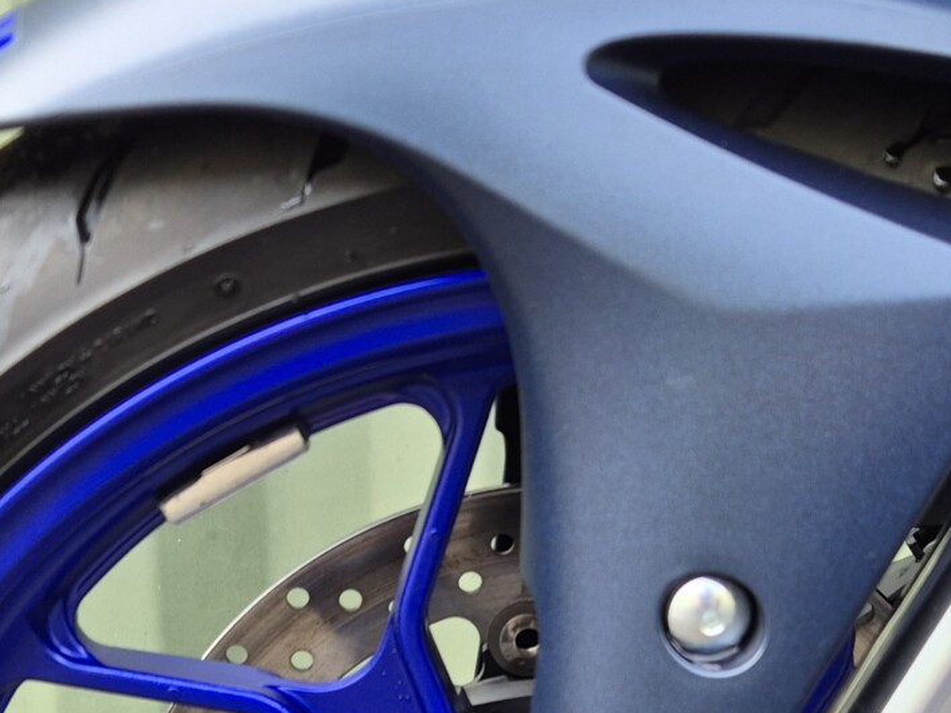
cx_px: 419
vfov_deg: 21.1
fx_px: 1786
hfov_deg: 29.8
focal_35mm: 65
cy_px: 851
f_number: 1.8
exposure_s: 1/180
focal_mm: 5.4
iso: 125
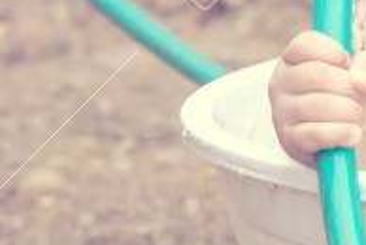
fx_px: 5794
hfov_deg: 3.6
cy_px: -186
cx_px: 638
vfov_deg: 2.4
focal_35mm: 569
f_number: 5
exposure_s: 1/250
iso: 400
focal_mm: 85
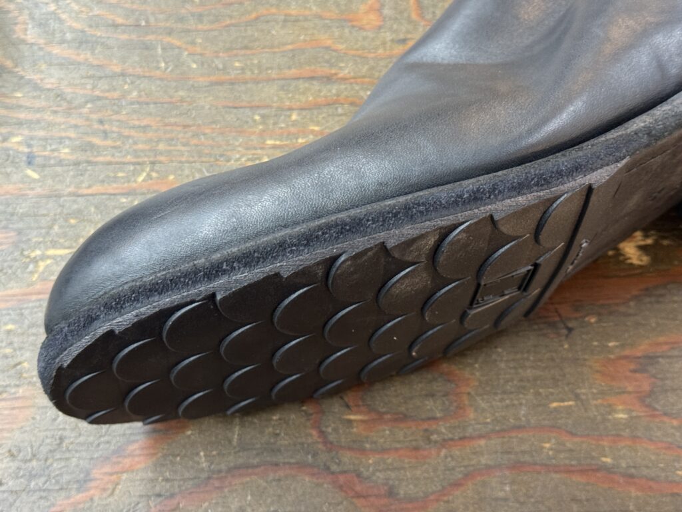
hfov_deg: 39.7
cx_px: 341
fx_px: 946
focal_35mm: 48
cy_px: 256
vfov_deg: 30.3
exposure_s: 1/40
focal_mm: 6.76
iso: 200
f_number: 1.78
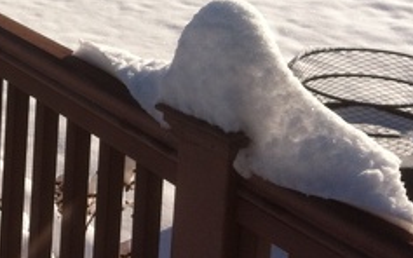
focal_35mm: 100
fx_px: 1125
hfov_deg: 20.5
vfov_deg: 12.4
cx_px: 58
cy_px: -131
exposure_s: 1/2011
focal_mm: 3.85
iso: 80
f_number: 2.8
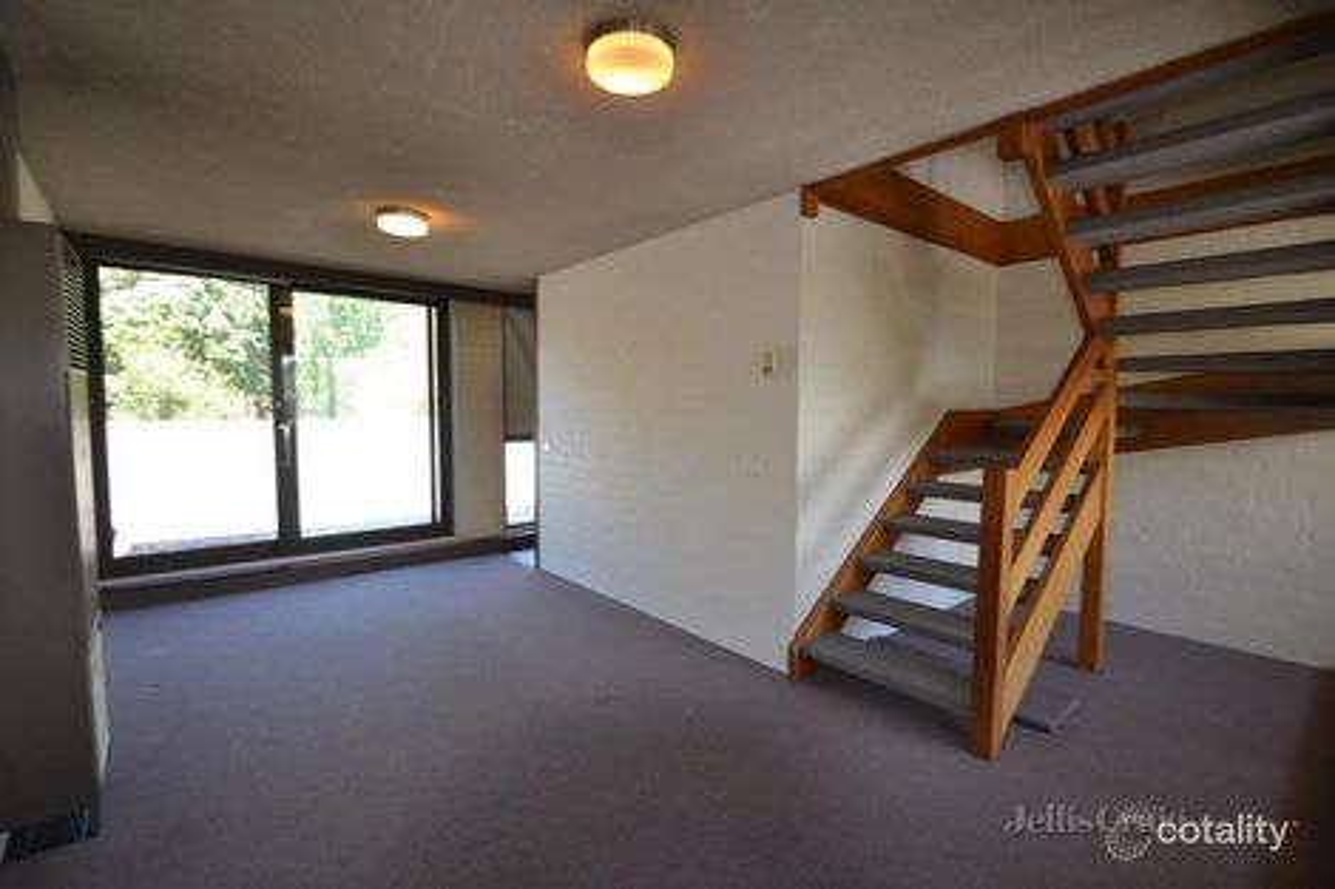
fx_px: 556
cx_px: 668
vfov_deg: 77.3
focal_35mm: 15
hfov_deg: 100.4
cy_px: 444
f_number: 4
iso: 400
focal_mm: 10
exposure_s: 1/125
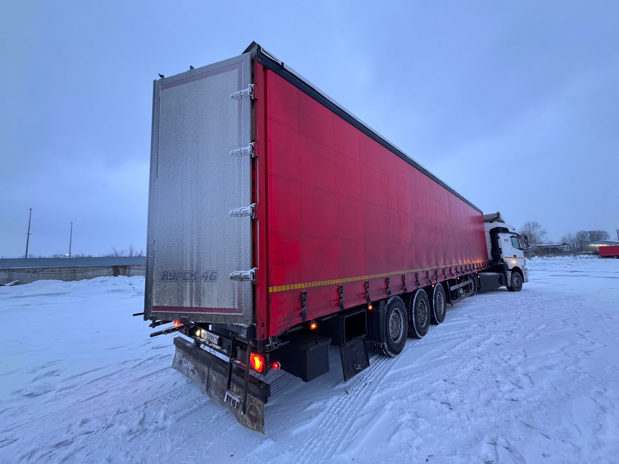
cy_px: 232
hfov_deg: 102.1
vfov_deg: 85.7
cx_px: 310
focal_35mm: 14
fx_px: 250
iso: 320
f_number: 2.2
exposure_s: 1/80
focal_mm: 2.22
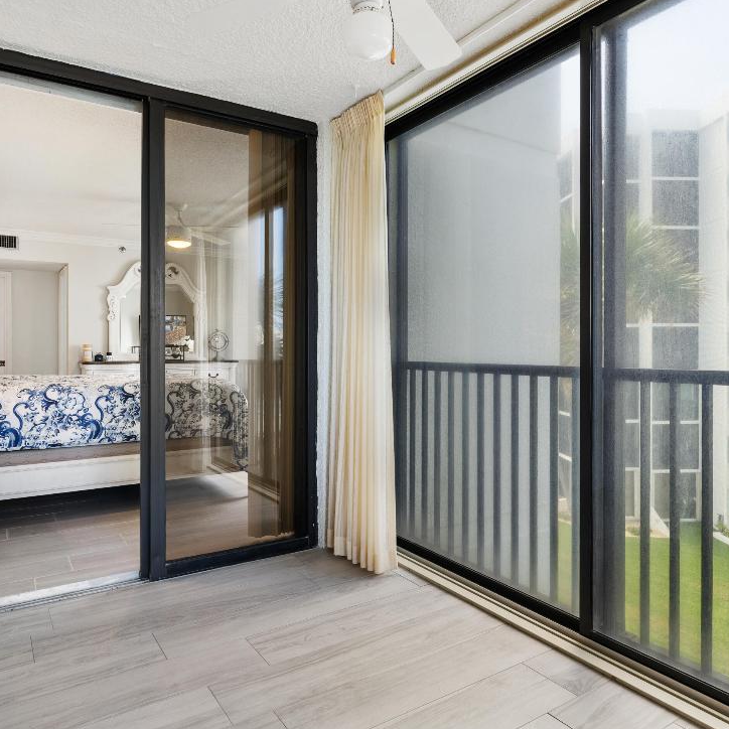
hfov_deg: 66.0
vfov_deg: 66.0
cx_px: 351
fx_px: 561
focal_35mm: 24
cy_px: 351
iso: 400
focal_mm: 17.4
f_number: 9
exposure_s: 1/5
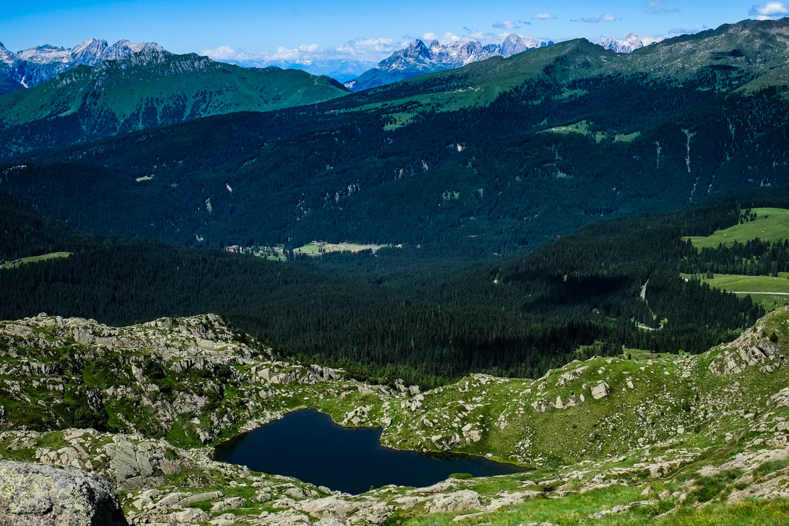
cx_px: 394
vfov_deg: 28.7
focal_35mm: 47
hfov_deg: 41.9
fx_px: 1030
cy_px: 263
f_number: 13
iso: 200
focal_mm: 31.5
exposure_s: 1/180
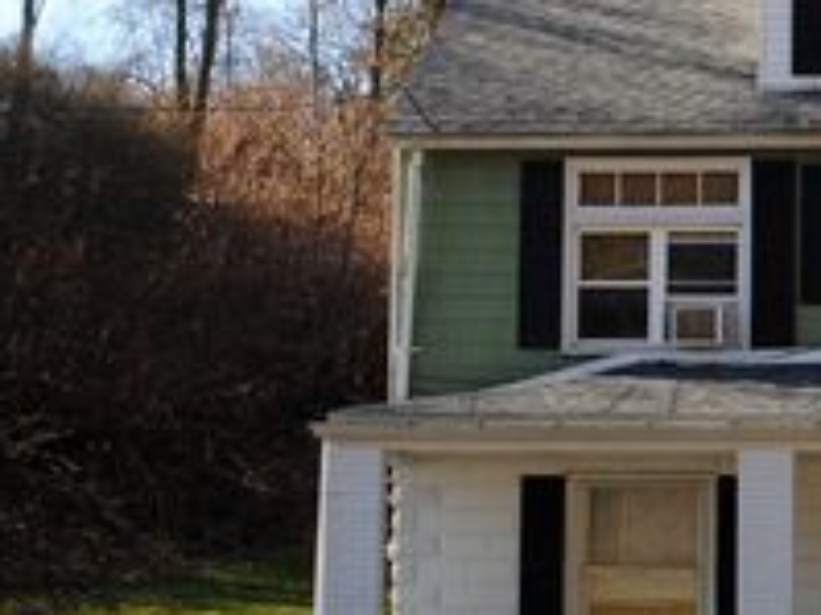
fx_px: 2062
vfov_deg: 17.0
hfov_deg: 21.3
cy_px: 295
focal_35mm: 87
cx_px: 916
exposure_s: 1/160
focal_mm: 24
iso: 100
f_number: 6.3
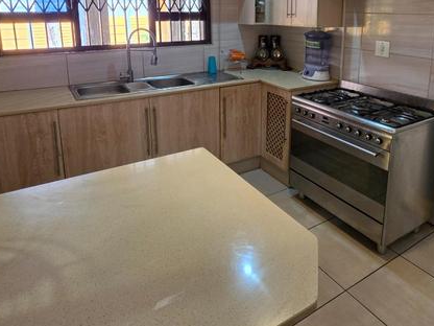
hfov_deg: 68.9
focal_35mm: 25
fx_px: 313
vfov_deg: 52.3
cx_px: 254
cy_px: 78
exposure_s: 1/120
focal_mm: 2.2
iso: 250
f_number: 1.9
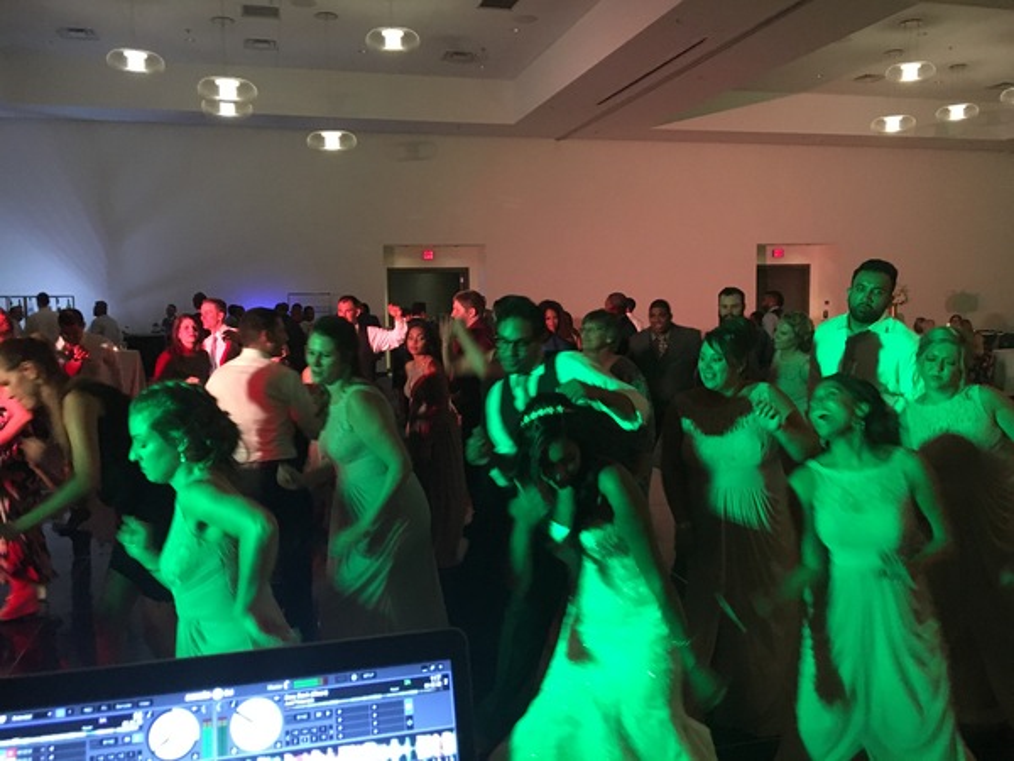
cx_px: 507
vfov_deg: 48.2
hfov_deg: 61.7
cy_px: 380
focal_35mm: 29
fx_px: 849
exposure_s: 1/15
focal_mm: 4.15
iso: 250
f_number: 2.2
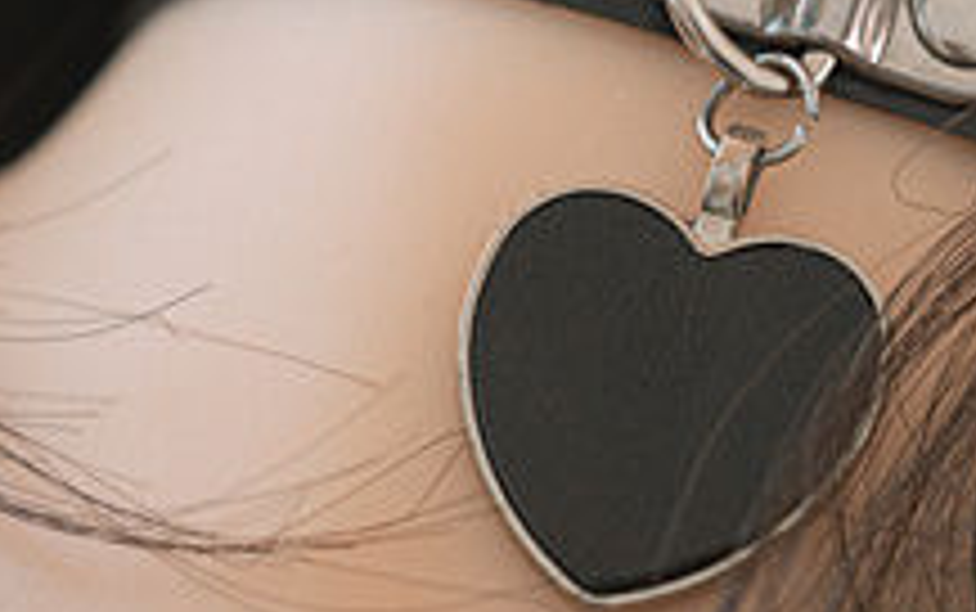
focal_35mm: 211
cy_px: -288
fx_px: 5617
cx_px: 873
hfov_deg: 9.9
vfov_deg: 6.2
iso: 400
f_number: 2.8
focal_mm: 50
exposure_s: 1/80
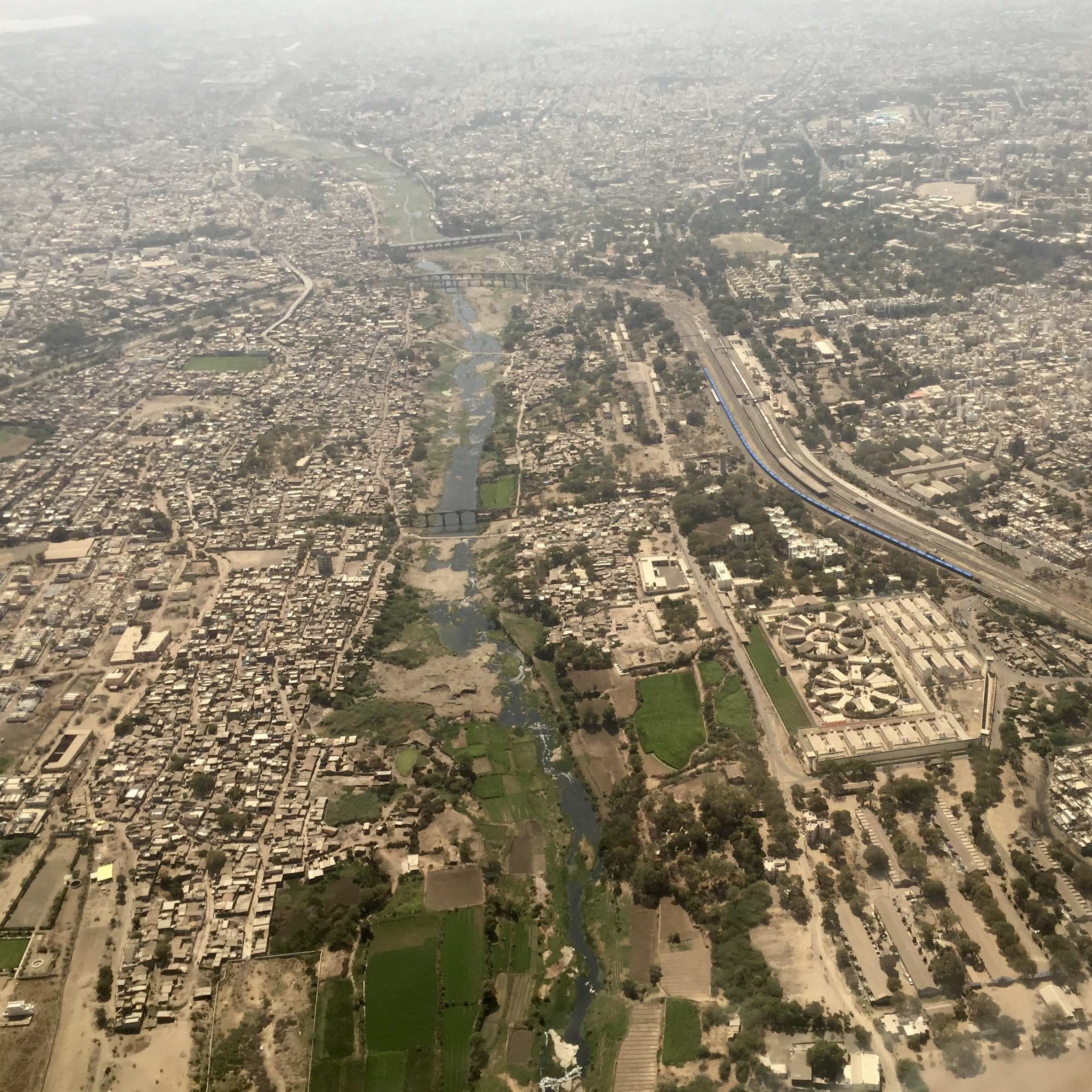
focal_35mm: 35
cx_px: 630
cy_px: 547
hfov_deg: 47.1
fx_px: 1249
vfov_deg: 47.2
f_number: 2.2
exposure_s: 1/989
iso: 32
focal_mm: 4.15
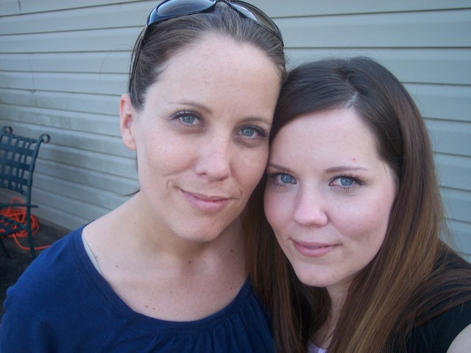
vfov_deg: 37.7
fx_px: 517
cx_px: 236
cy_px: 176
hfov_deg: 49.0
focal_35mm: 38
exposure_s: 1/250
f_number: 2.8
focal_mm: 8
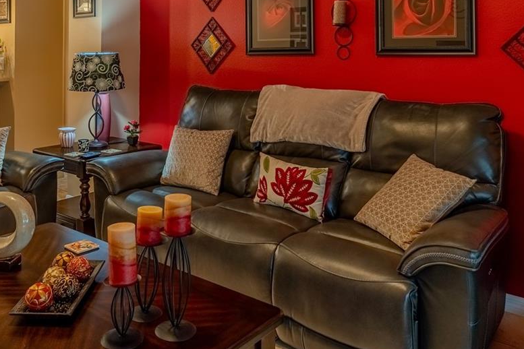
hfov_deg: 54.1
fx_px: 509
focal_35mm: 35
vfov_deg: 36.0
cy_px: 47
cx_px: 213
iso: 100
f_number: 8
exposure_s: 1/40
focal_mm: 17
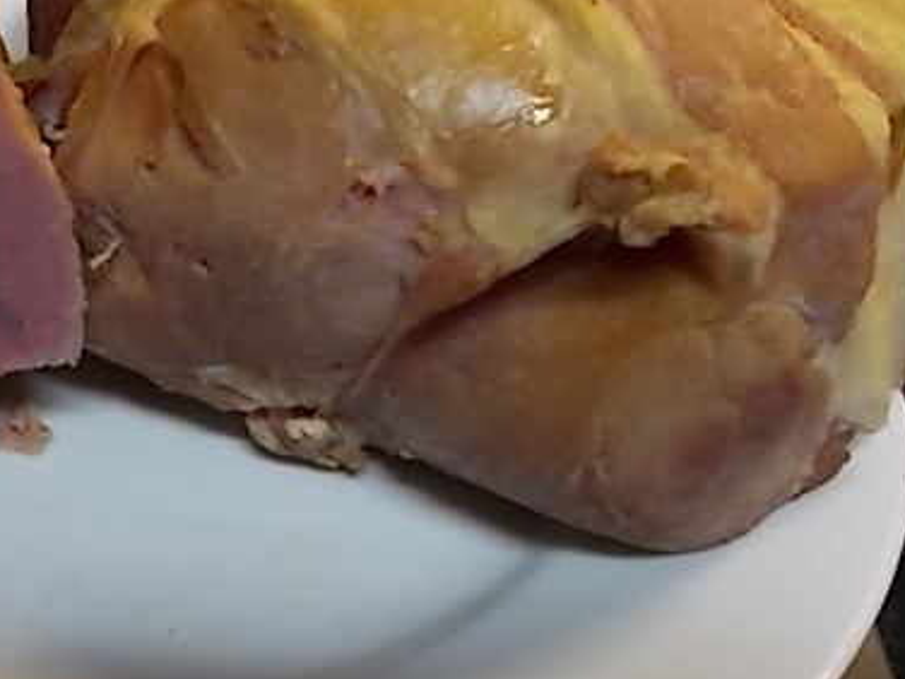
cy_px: 301
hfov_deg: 36.5
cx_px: 207
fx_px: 1333
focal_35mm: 51
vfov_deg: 28.5
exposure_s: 1/25
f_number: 3.4
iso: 160
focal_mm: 5.3
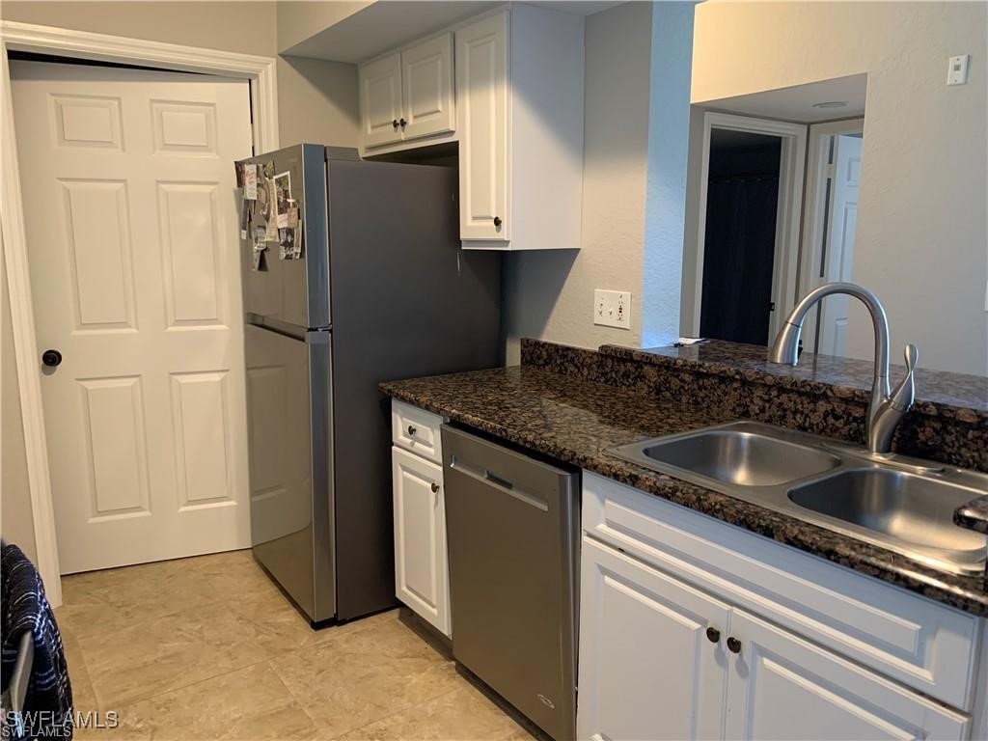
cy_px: 370
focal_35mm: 26
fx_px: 742
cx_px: 494
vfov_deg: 53.1
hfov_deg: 67.3
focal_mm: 4.25
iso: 320
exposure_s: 1/40
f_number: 1.8
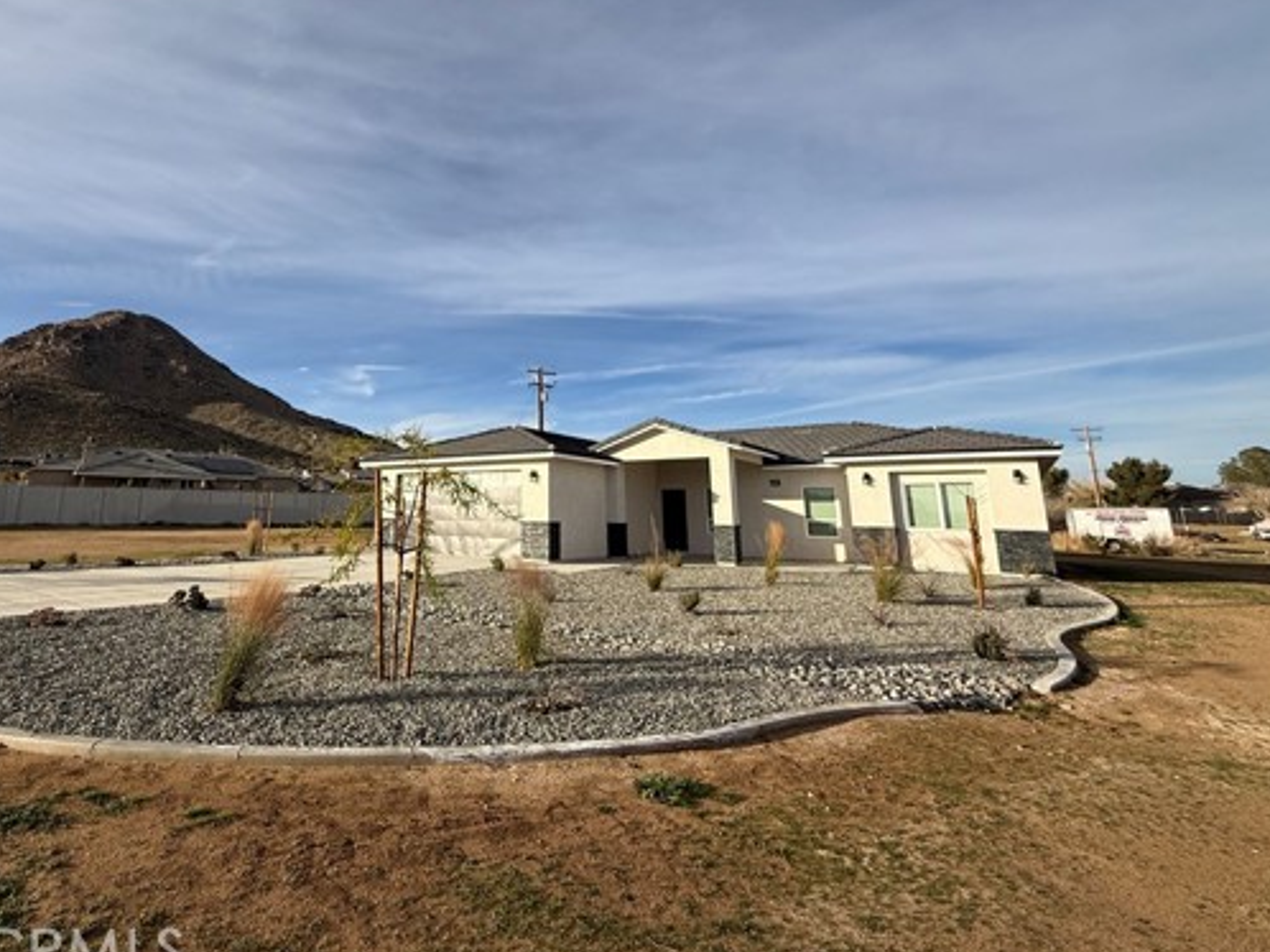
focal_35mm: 18
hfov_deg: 86.1
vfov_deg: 70.7
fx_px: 660
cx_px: 477
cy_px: 375
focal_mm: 2.22
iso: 50
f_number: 2.2
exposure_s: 1/2237
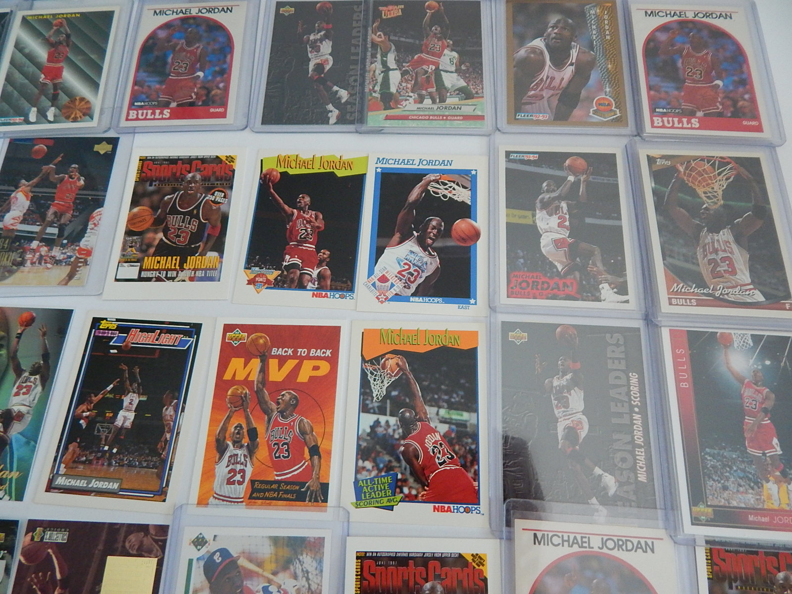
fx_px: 503
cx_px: 396
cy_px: 297
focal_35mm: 22
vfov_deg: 61.1
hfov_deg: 76.4
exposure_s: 1/30
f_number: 3
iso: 400
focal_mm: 4
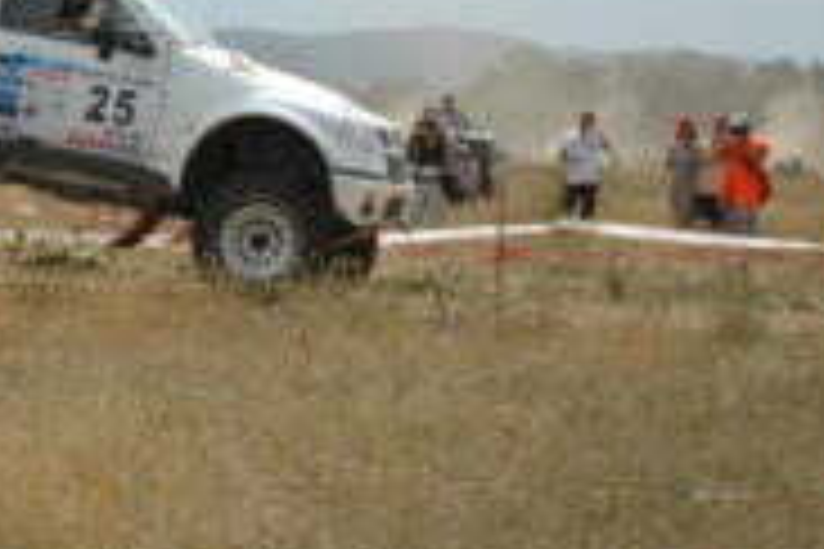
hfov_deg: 11.4
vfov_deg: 7.7
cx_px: 38
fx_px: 4097
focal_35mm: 179
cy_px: 169
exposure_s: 1/1600
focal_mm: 52
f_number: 4.5
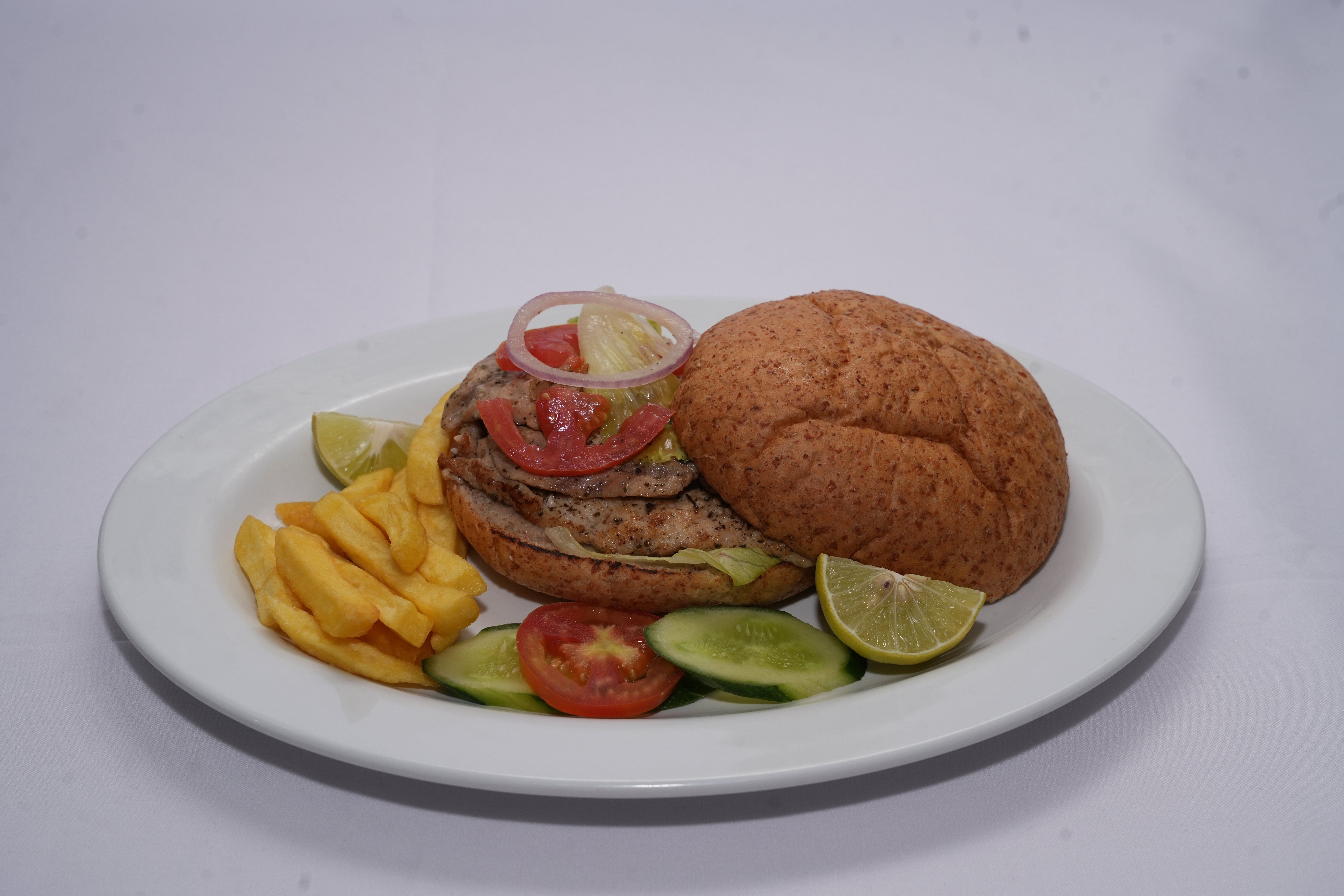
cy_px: 448
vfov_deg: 21.5
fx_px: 2363
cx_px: 672
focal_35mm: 63
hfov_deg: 31.7
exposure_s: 1/100
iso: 320
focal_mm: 63.3
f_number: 9
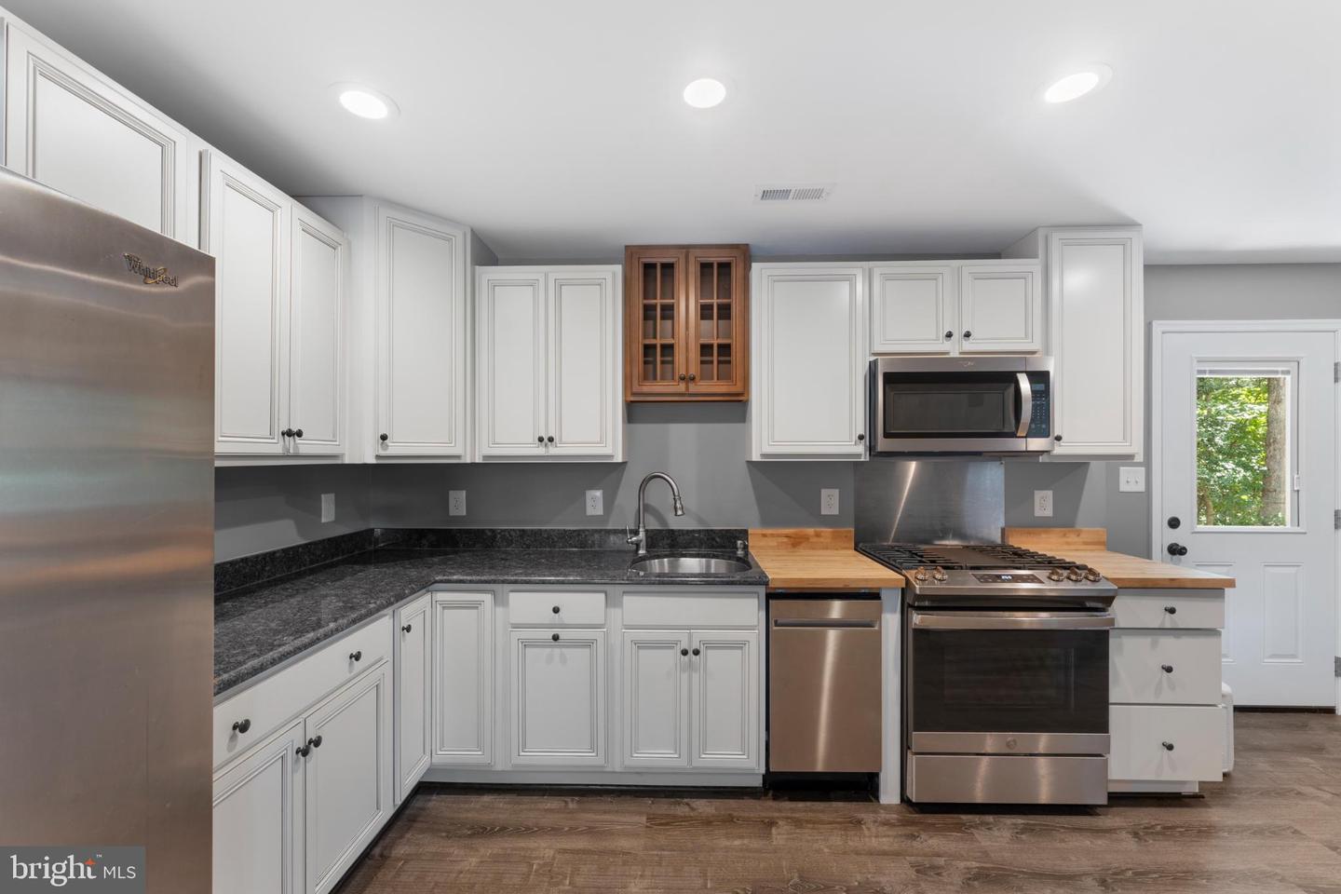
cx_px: 670
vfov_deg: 81.2
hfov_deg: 104.3
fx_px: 521
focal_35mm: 14
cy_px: 447
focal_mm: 14
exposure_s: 1.3
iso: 320
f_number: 9
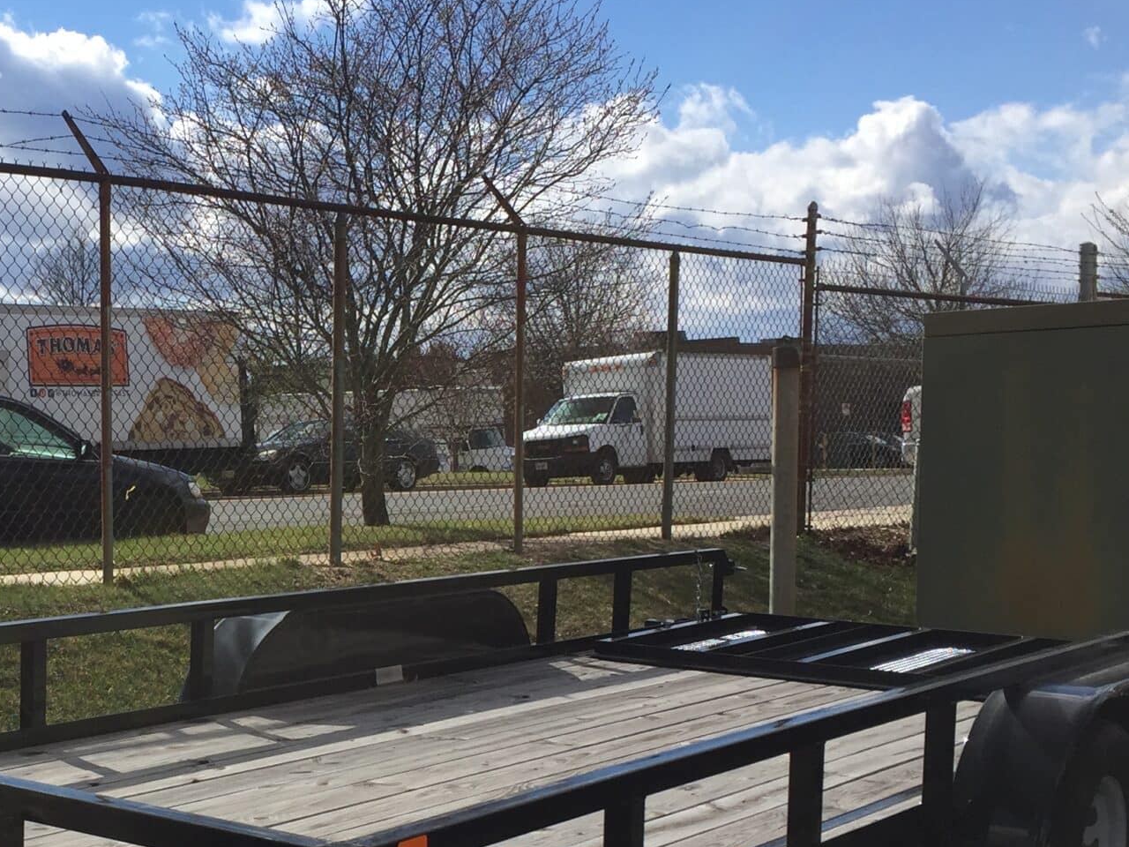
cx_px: 219
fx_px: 1892
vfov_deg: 24.7
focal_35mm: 58
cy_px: 700
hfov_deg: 32.3
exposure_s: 1/2639
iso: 32
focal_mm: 4.15
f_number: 2.2
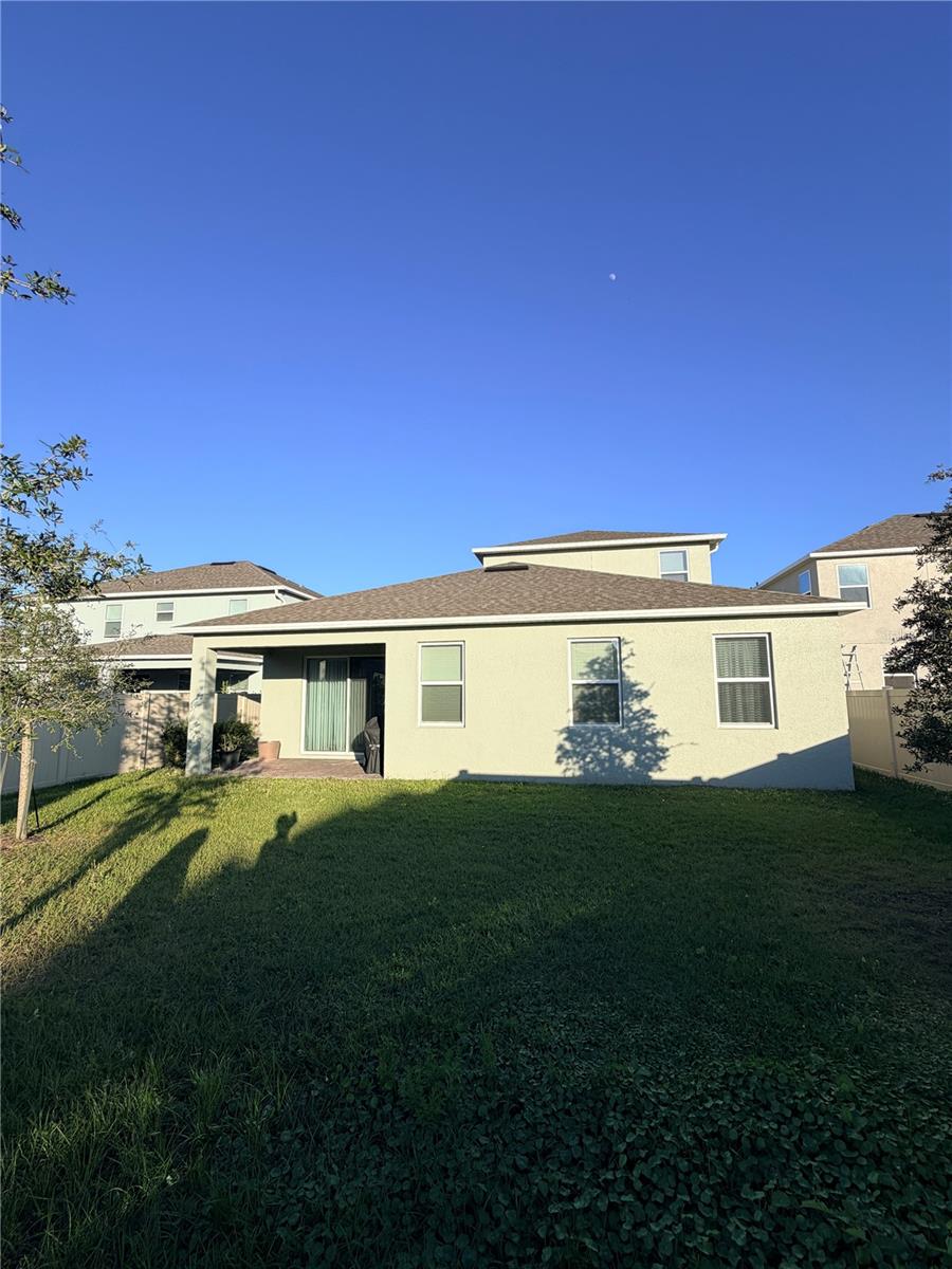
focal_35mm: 14
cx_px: 476
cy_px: 634
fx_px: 513
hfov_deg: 85.7
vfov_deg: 102.1
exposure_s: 1/770
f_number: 2.2
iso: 25
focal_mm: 2.22
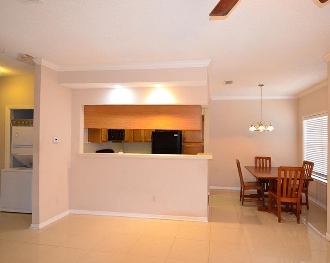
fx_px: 205
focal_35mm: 21
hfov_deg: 77.5
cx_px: 179
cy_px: 131
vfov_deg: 65.5
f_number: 4.5
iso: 900
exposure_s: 1/60
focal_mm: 12
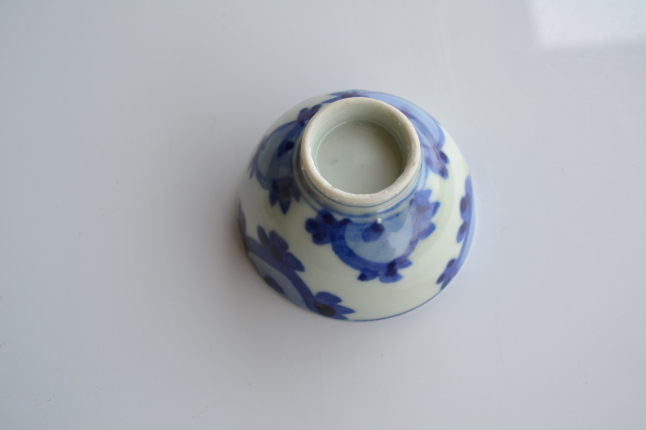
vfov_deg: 28.0
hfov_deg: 41.1
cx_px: 323
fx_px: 861
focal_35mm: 48
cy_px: 215
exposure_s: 1/125
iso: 180
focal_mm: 32
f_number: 5.6
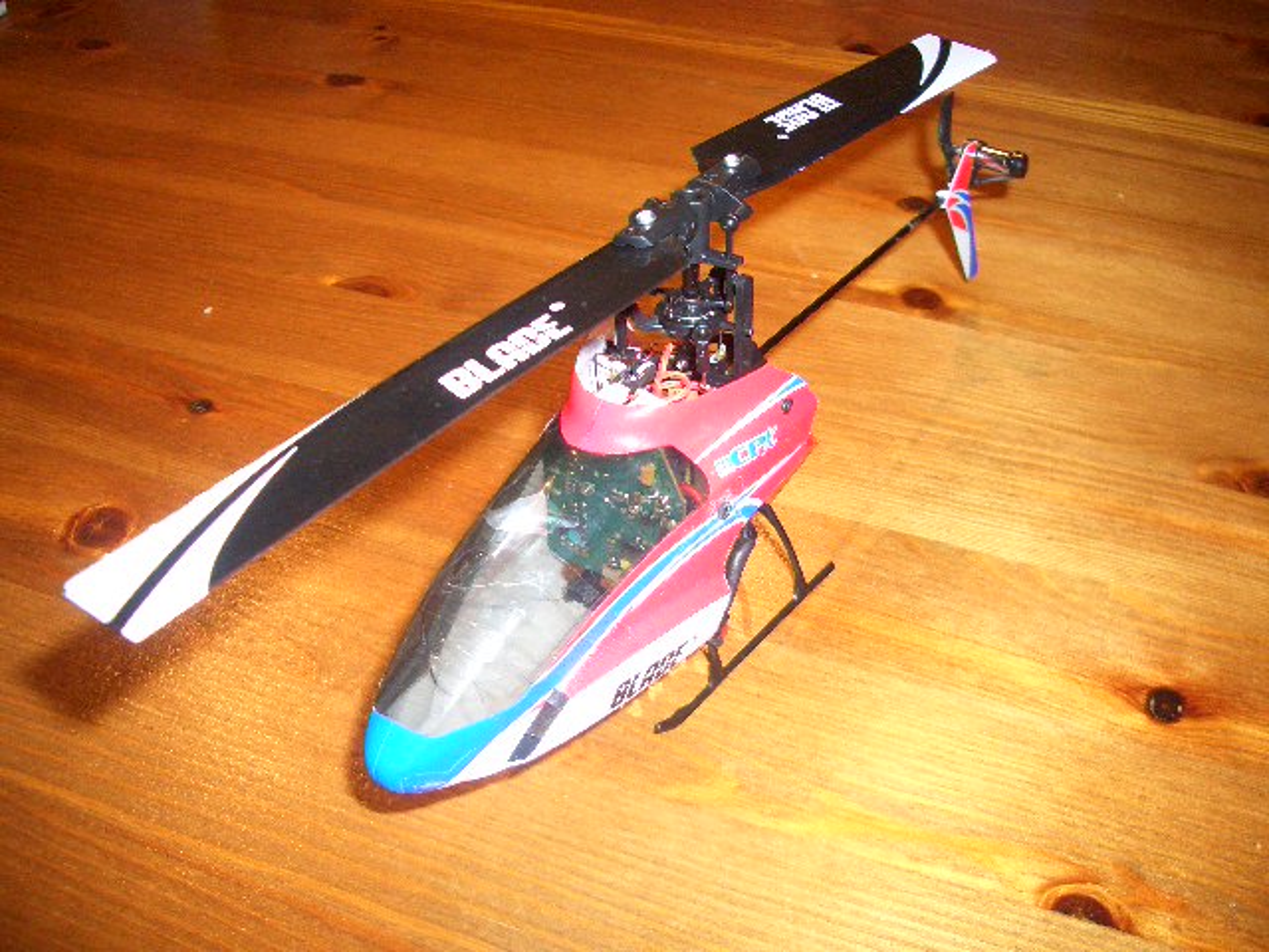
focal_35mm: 74
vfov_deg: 19.9
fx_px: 2713
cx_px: 634
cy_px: 476
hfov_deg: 26.3
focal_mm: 12.2
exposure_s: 1/60
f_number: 3.9
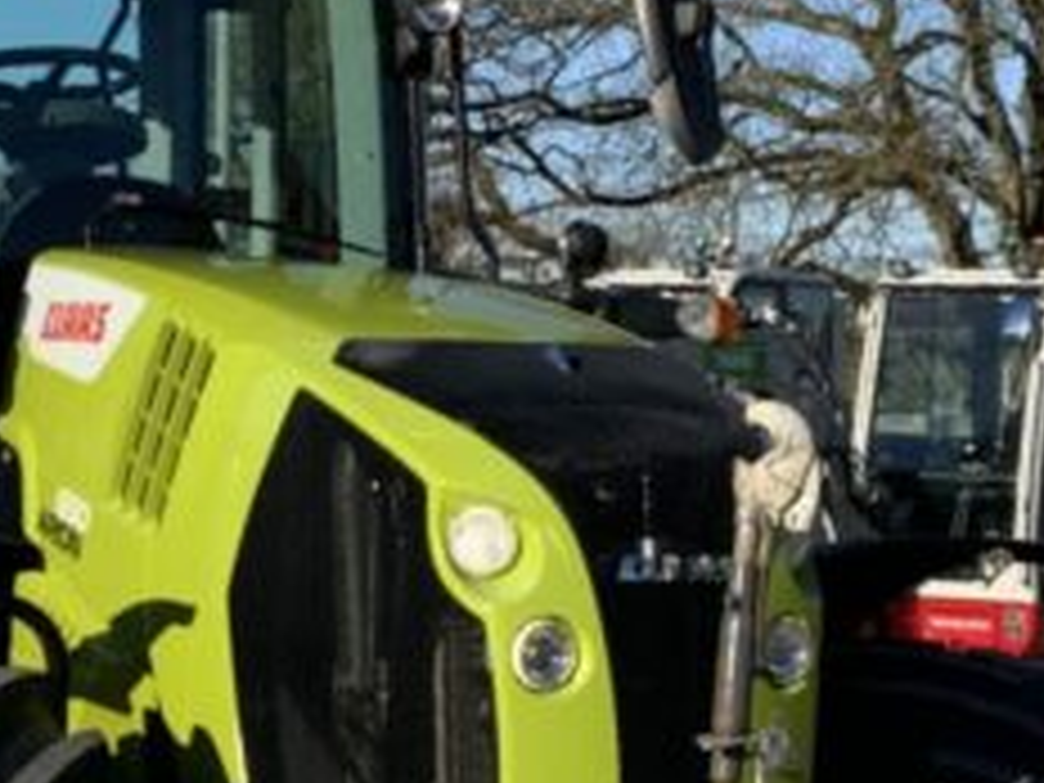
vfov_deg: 11.6
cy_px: 441
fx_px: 3860
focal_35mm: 128
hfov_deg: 15.4
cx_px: 482
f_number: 1.8
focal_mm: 3
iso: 16
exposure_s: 1/1730
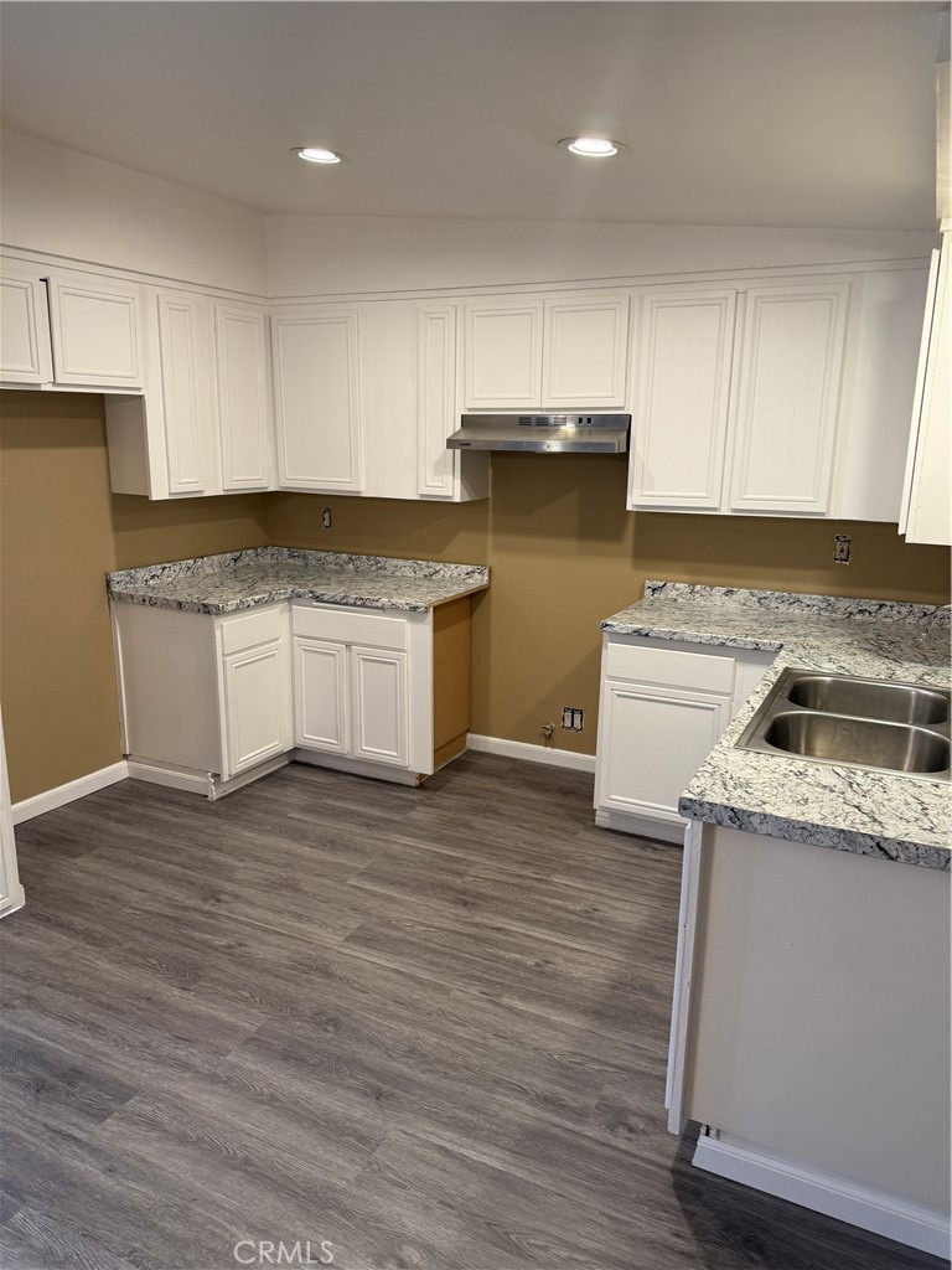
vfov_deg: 71.6
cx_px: 476
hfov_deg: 56.8
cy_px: 635
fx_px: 880
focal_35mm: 24
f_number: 1.78
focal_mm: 6.76
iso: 100
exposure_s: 1/60
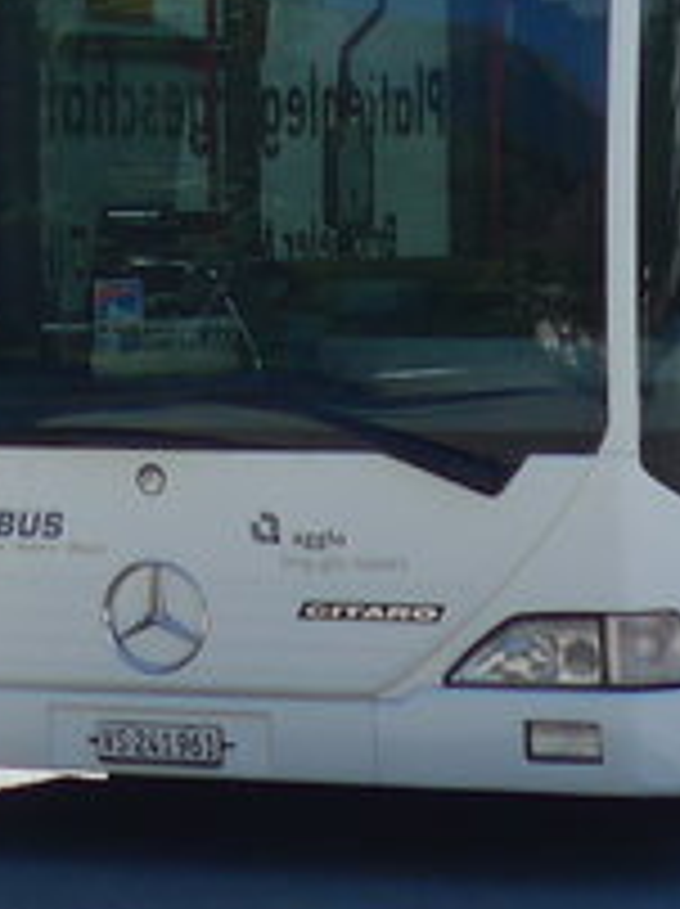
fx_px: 6089
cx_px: -324
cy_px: -450
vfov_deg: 8.4
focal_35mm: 232
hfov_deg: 6.3
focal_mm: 8
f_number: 2.8
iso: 80
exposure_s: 1/800
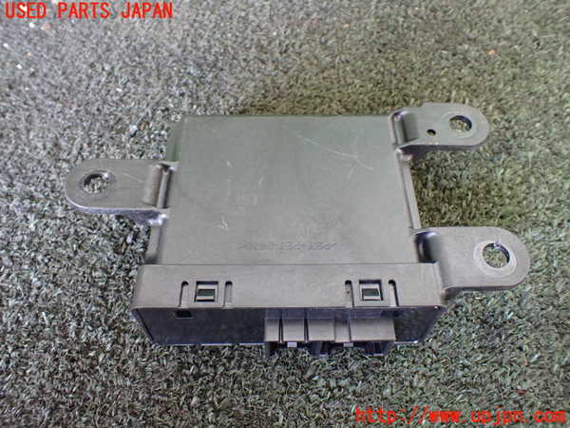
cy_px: 214
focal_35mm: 30
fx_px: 494
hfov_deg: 60.0
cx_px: 285
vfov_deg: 46.8
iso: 800
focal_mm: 5.4
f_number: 2.3
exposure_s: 1/50
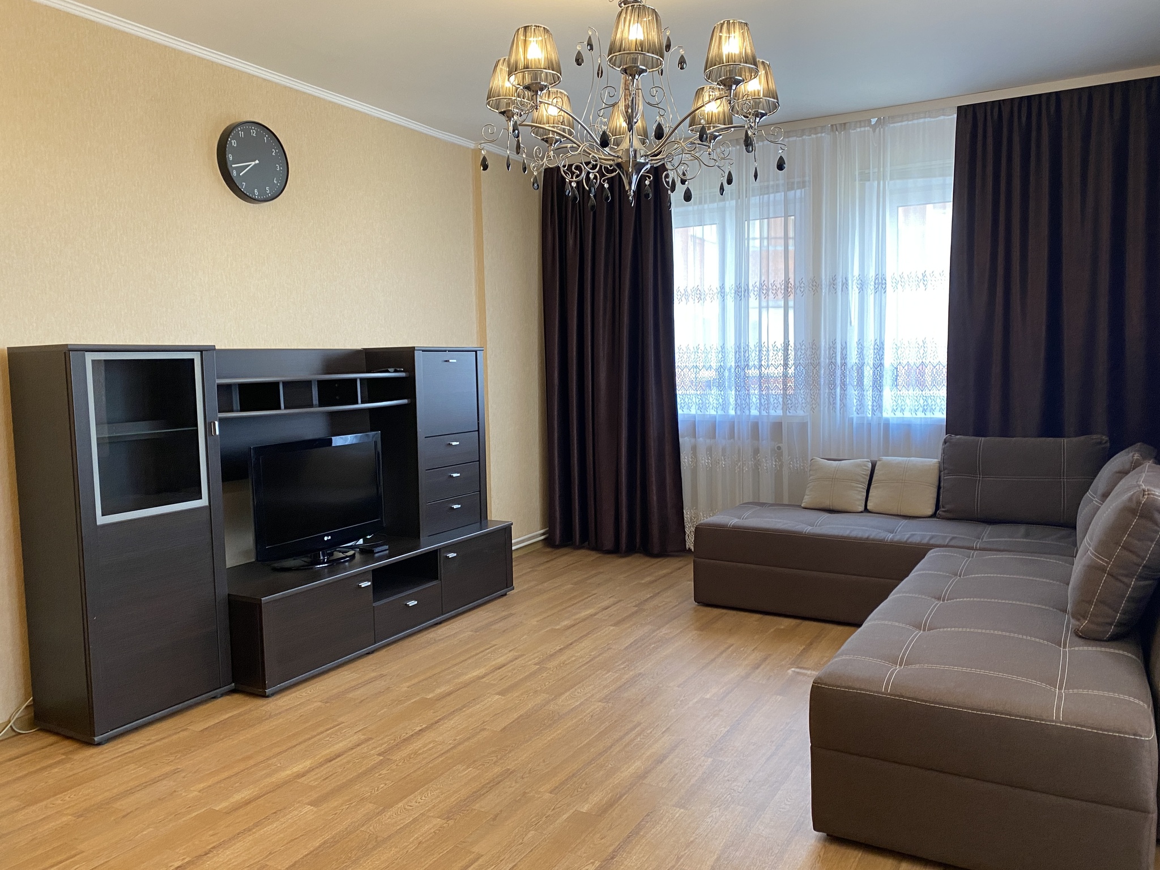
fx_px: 871
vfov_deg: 53.1
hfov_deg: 67.3
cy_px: 435
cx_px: 580
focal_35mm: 26
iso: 125
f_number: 1.8
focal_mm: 4.25
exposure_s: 1/65
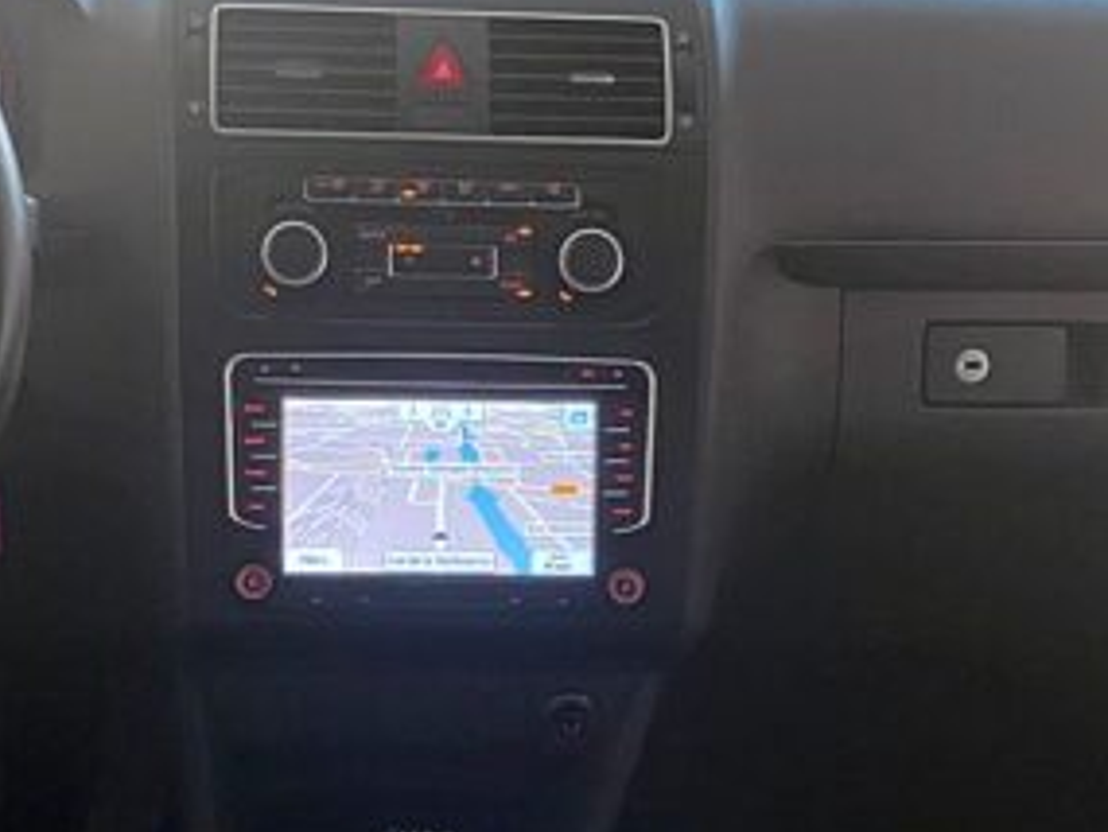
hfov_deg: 26.7
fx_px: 2338
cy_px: 739
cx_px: 525
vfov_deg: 19.8
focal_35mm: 73
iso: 200
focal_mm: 4.25
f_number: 1.8
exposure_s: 1/60
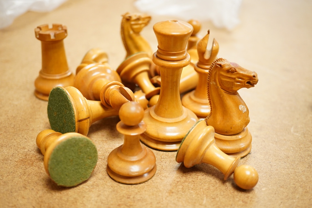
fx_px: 390
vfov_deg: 29.9
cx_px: 156
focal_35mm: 45
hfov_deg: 43.6
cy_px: 104
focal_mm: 30
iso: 2500
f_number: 5.6
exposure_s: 1/200
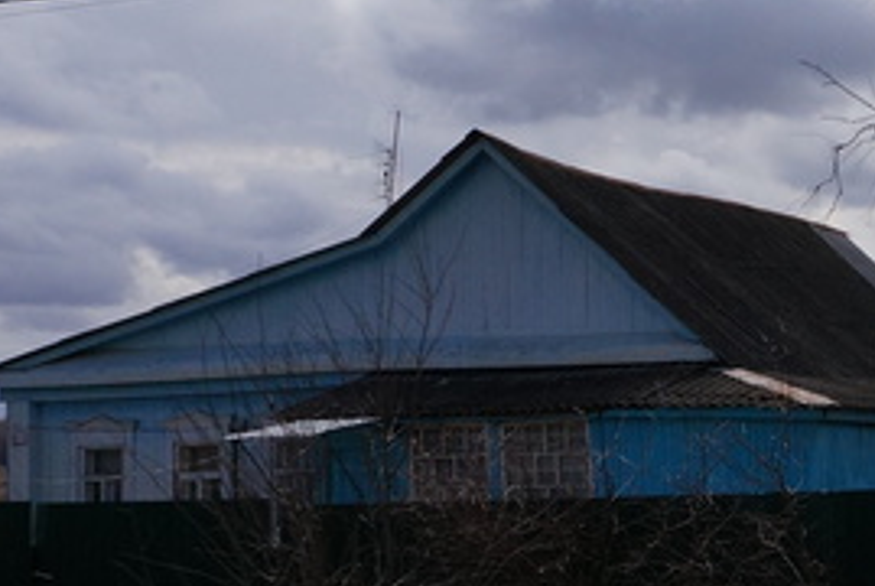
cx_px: 1054
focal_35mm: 85
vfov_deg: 16.1
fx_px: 2068
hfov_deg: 22.1
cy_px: 282
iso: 400
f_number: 10
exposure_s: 1/1600
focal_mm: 18
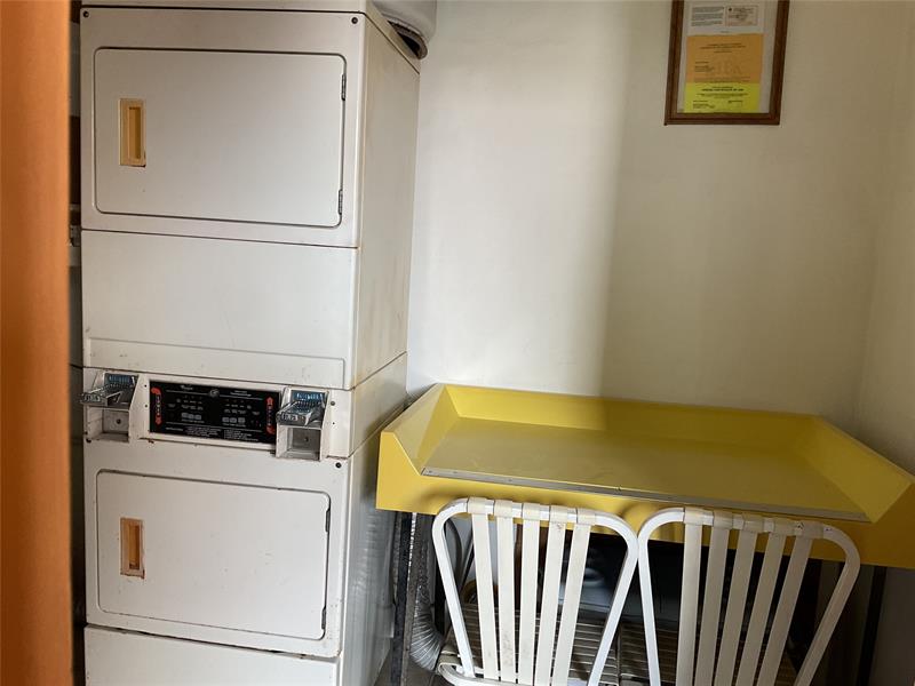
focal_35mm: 29
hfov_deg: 61.7
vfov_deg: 48.2
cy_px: 343
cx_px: 458
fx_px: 767
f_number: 1.8
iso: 40
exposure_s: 1/60
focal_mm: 3
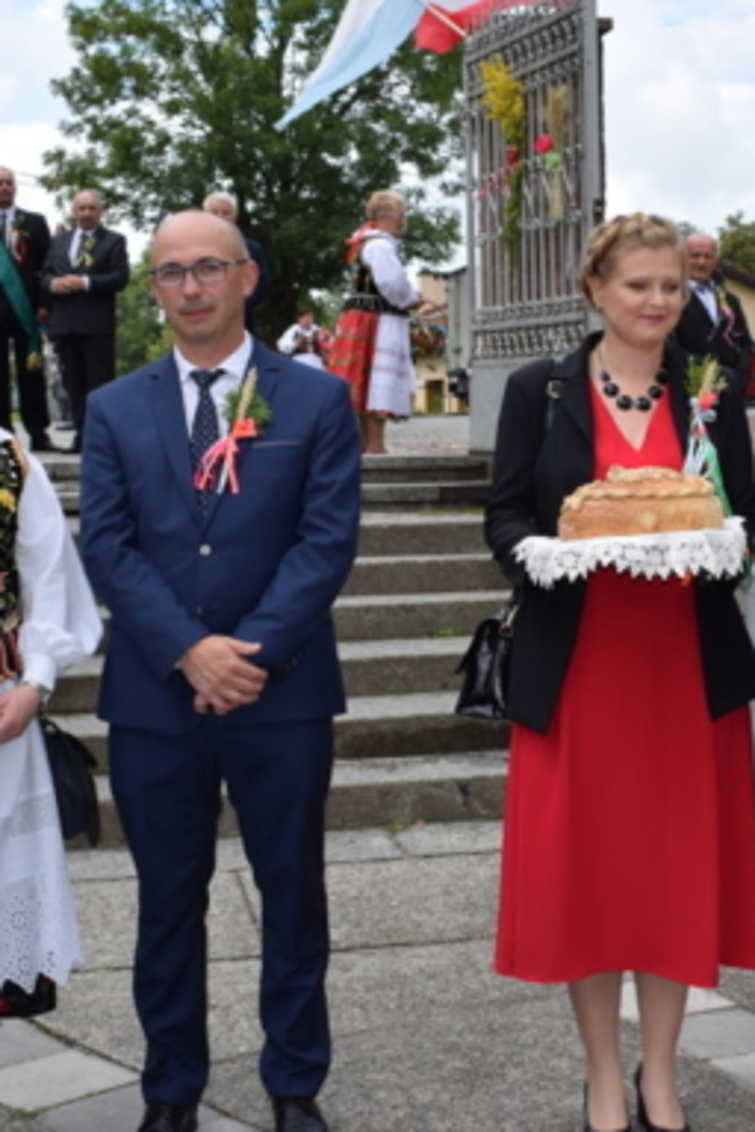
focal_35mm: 60
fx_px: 1887
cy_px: 544
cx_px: 531
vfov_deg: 33.4
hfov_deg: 22.5
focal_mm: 24
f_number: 8
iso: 100
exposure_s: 1/200
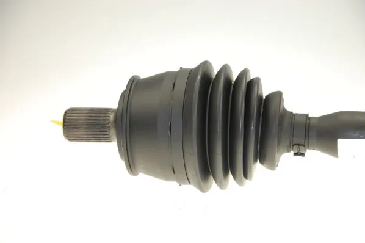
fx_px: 1216
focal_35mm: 120
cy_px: 122
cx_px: 182
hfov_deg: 17.1
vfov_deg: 11.4
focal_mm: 80
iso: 400
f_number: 5.6
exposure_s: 1/200
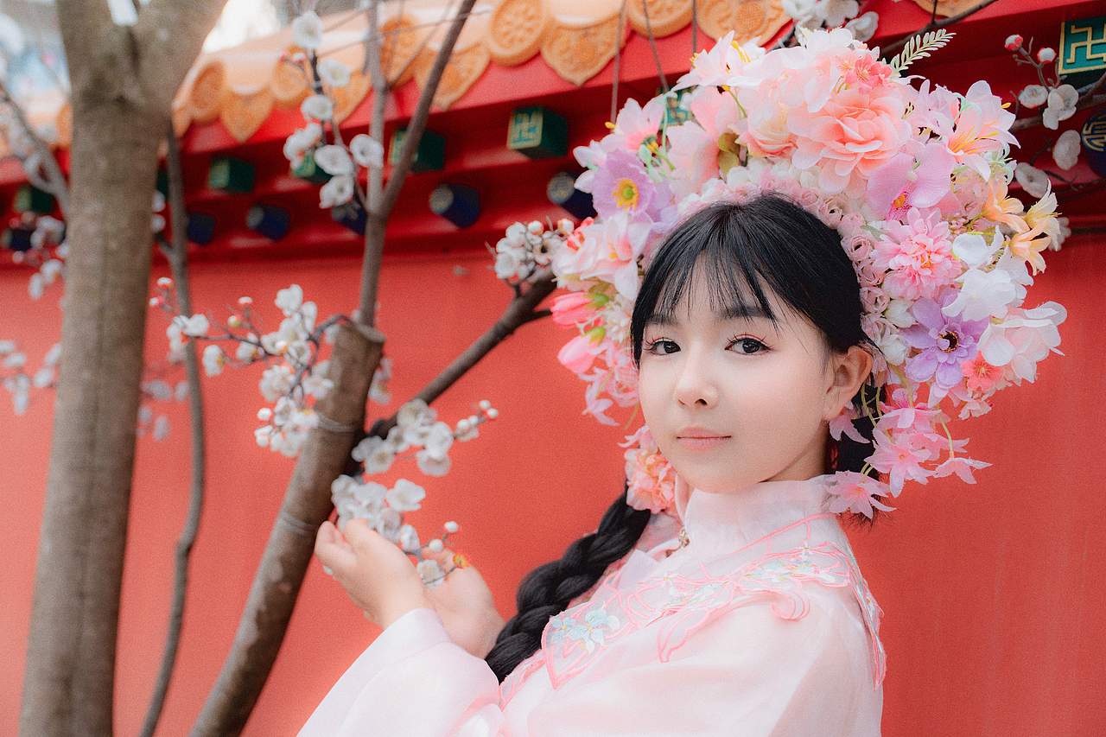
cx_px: 553
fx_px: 1075
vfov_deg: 37.8
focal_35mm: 35
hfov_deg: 54.4
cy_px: 368
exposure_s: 1/400
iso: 100
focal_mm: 35
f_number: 2.8
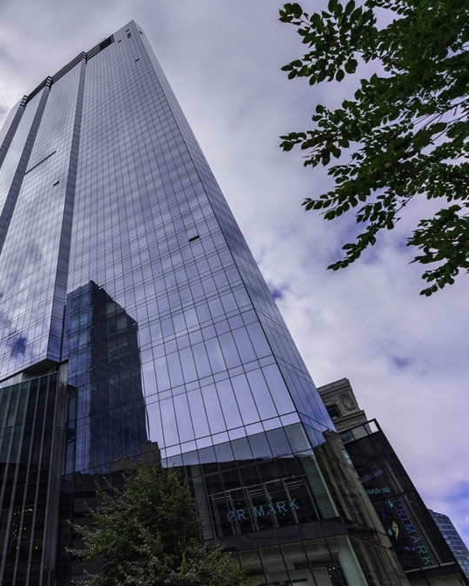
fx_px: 399
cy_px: 290
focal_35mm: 23
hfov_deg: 56.1
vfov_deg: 72.6
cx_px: 89
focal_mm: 16
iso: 800
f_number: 8
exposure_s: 1/8000
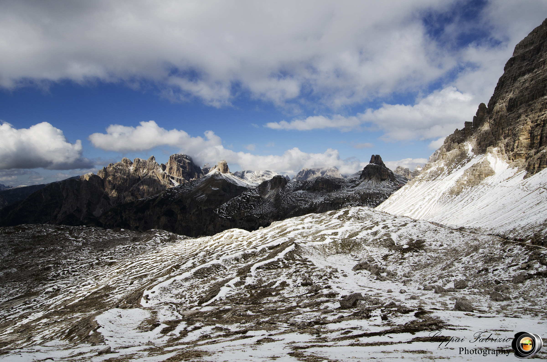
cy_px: 181
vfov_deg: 63.0
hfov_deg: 85.5
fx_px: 296
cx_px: 274
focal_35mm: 20
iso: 100
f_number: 11
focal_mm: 13
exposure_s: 1/500
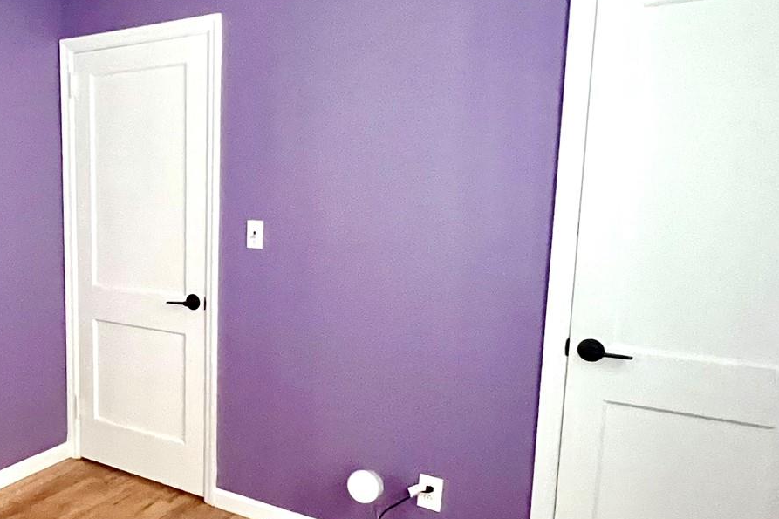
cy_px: 281
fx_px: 671
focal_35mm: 31
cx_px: 127
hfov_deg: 54.9
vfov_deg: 42.3
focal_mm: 1.57
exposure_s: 1/60
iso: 800
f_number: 1.8
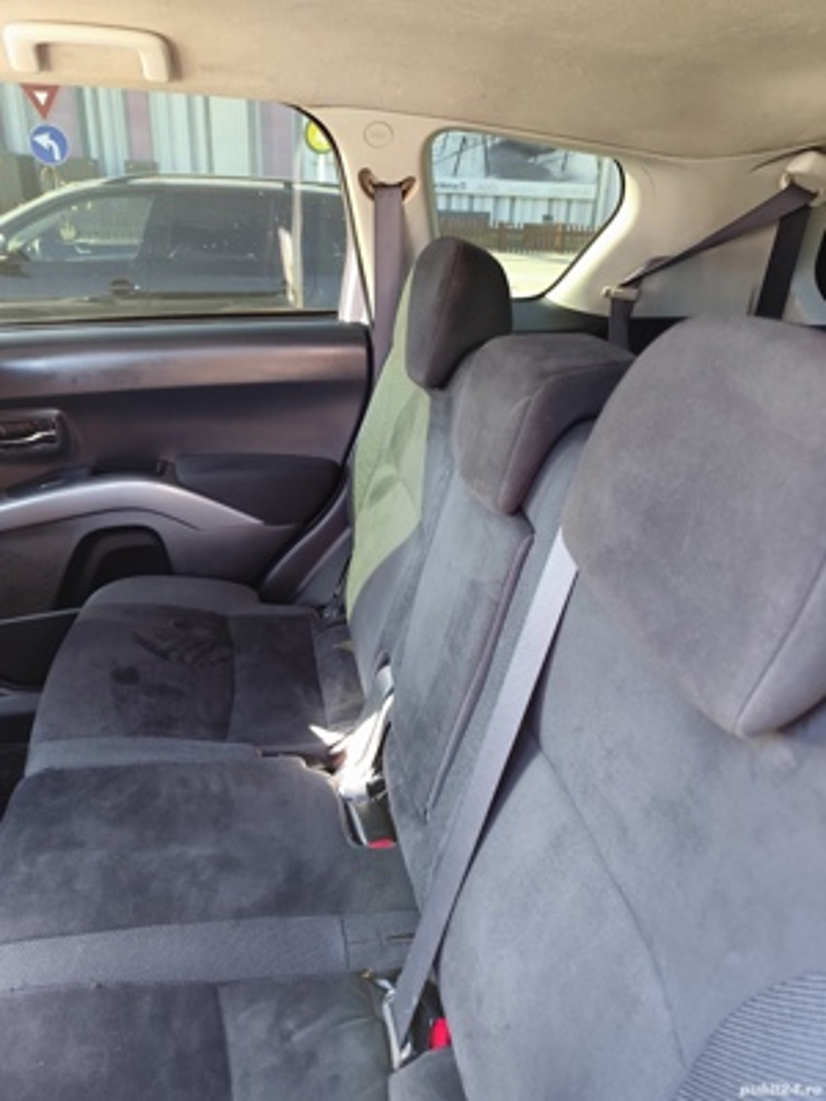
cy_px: 550
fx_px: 732
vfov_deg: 73.9
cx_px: 413
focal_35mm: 23
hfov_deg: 58.9
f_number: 1.65
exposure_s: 1/50
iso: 1000
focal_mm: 6.19
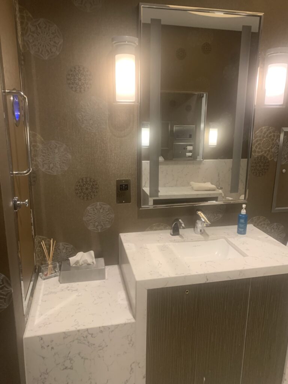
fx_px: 288
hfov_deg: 53.1
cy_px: 192
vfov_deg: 67.3
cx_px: 144
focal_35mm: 26
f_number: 1.8
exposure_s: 1/50
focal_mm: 4.25
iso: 200
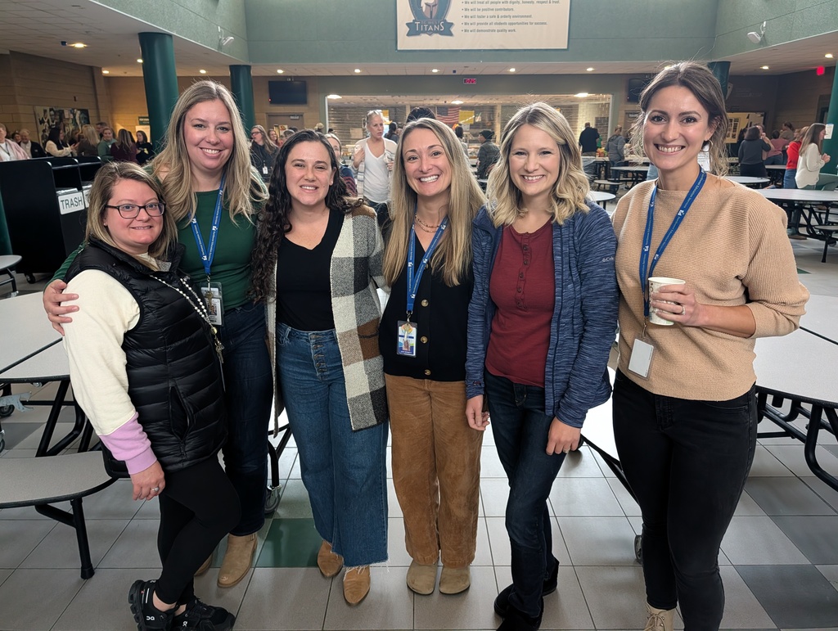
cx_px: 419
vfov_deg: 56.9
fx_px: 582
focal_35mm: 24
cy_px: 316
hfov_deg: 71.5
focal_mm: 6.9
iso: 538
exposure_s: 1/60
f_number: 1.68
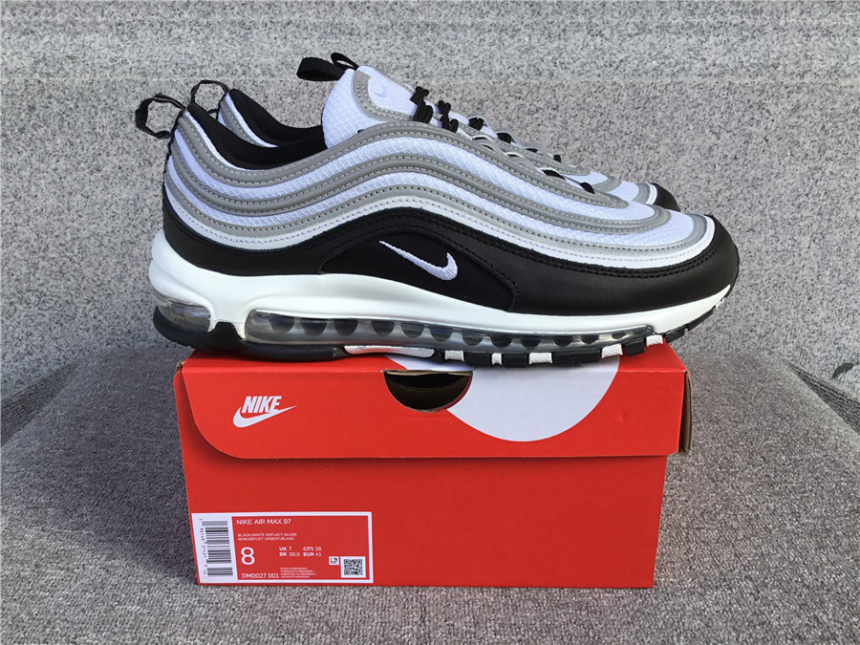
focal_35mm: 31
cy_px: 322
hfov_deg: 58.4
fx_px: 770
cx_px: 430
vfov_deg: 45.4
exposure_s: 1/369
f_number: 2.4
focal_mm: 3.3
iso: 25
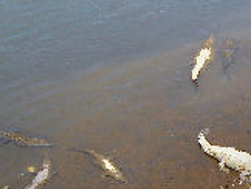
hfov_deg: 18.1
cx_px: 178
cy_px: 129
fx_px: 784
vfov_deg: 13.7
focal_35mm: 108
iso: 64
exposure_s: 1/738
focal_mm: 5.7
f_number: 2.8
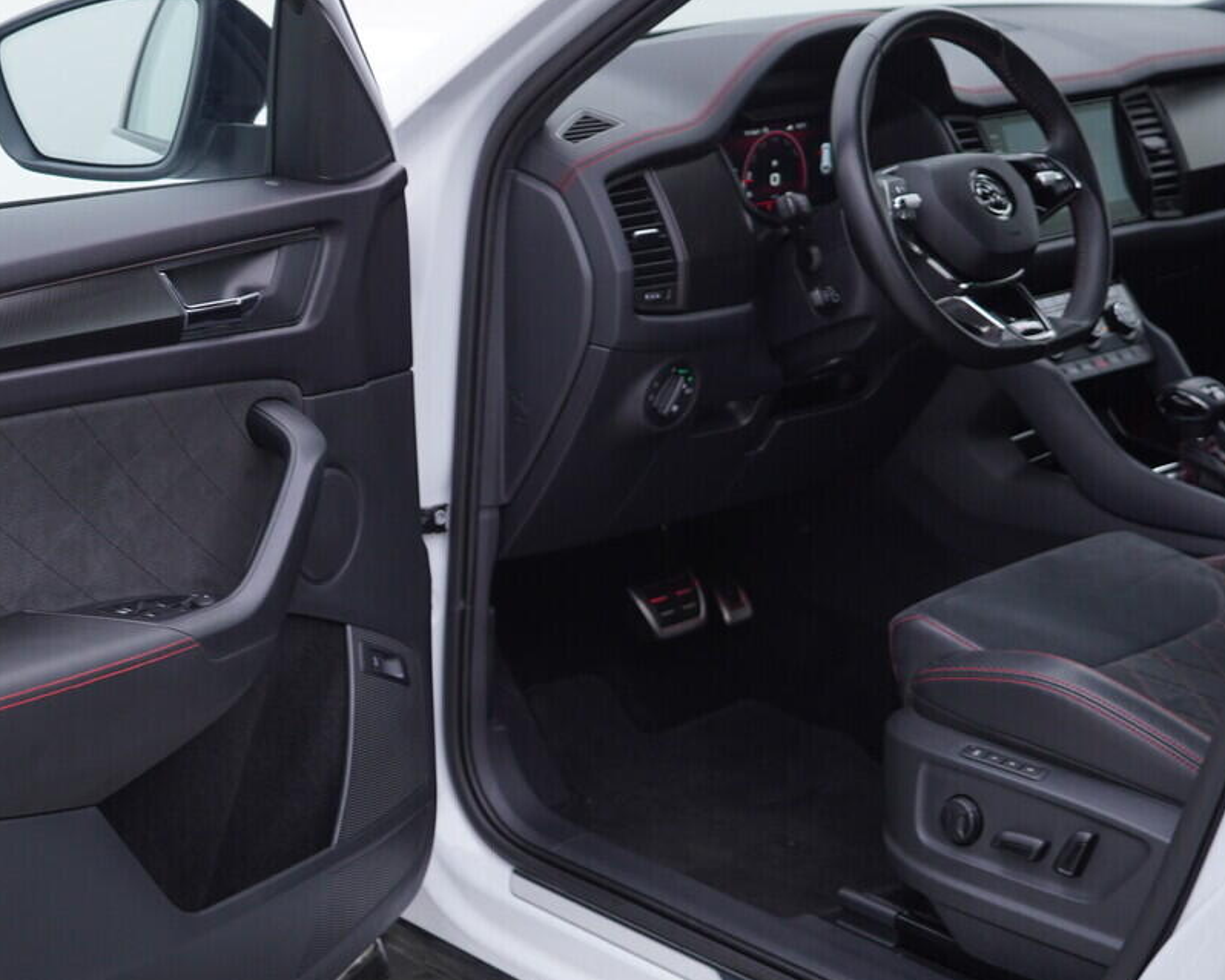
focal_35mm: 61
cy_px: 573
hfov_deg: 30.6
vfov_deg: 24.9
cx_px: 339
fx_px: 2211
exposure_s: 1/50
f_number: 3.2
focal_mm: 24
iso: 125
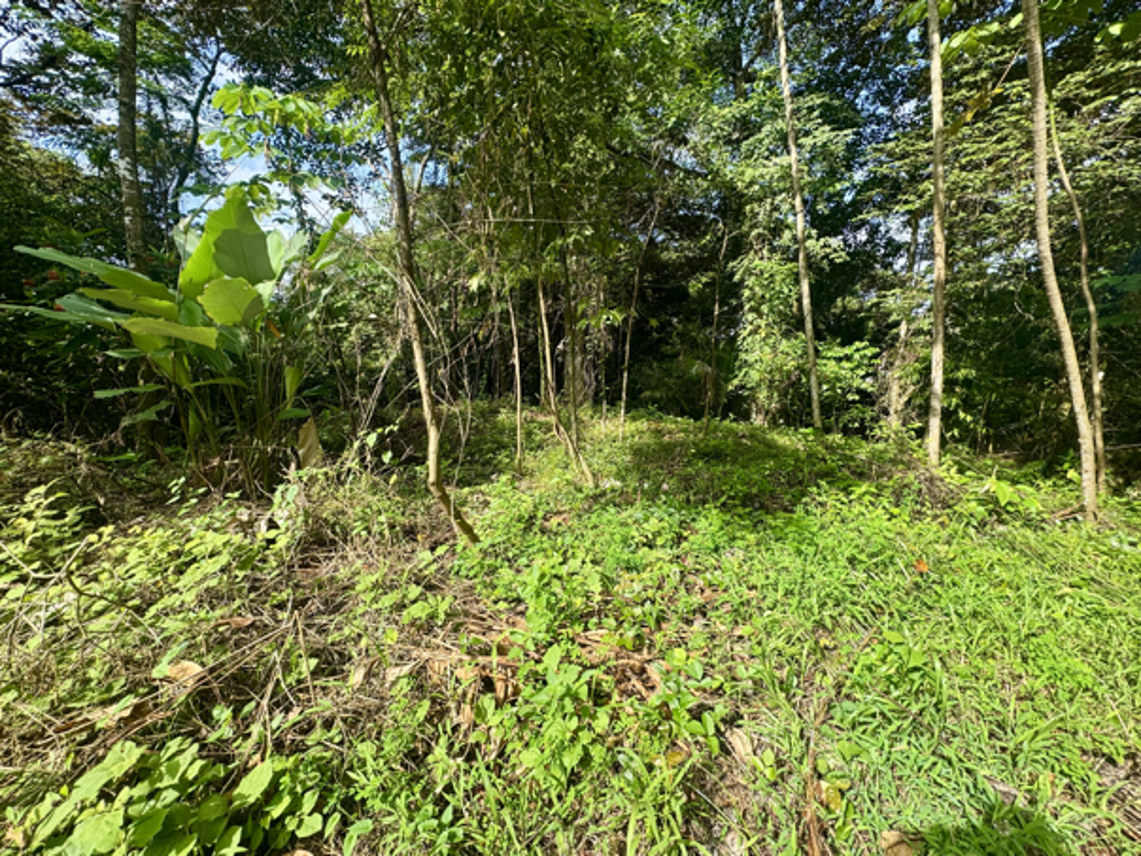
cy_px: 428
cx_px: 570
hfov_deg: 102.1
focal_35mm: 14
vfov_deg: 85.7
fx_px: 461
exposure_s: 1/453
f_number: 2.2
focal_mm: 2.22
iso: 40
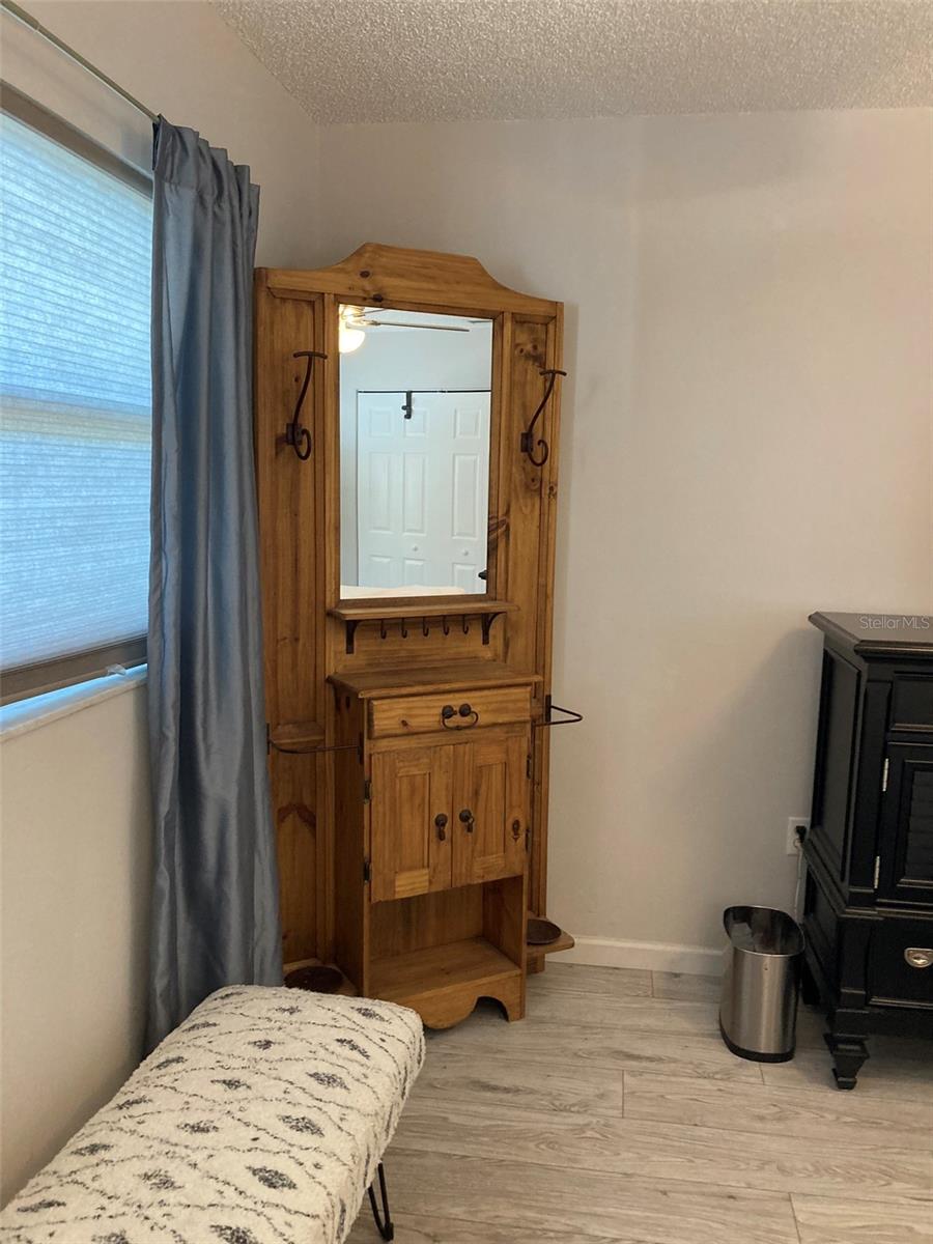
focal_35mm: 28
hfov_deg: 49.7
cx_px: 466
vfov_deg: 63.4
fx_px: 1006
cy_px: 622
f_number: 1.8
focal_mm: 3.99
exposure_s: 1/60
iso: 250
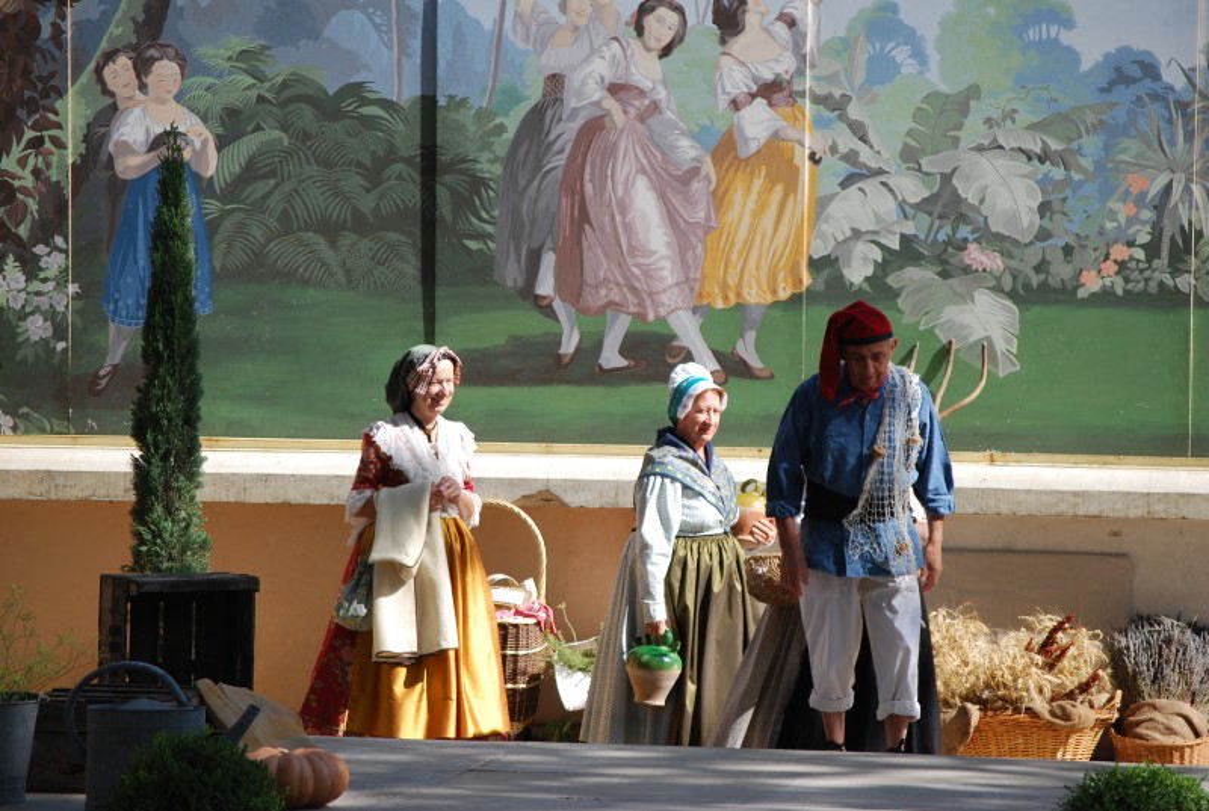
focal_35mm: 183
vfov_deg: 7.5
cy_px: 406
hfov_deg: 11.2
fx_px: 6158
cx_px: 604
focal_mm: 122
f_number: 5.6
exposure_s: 1/500
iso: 180
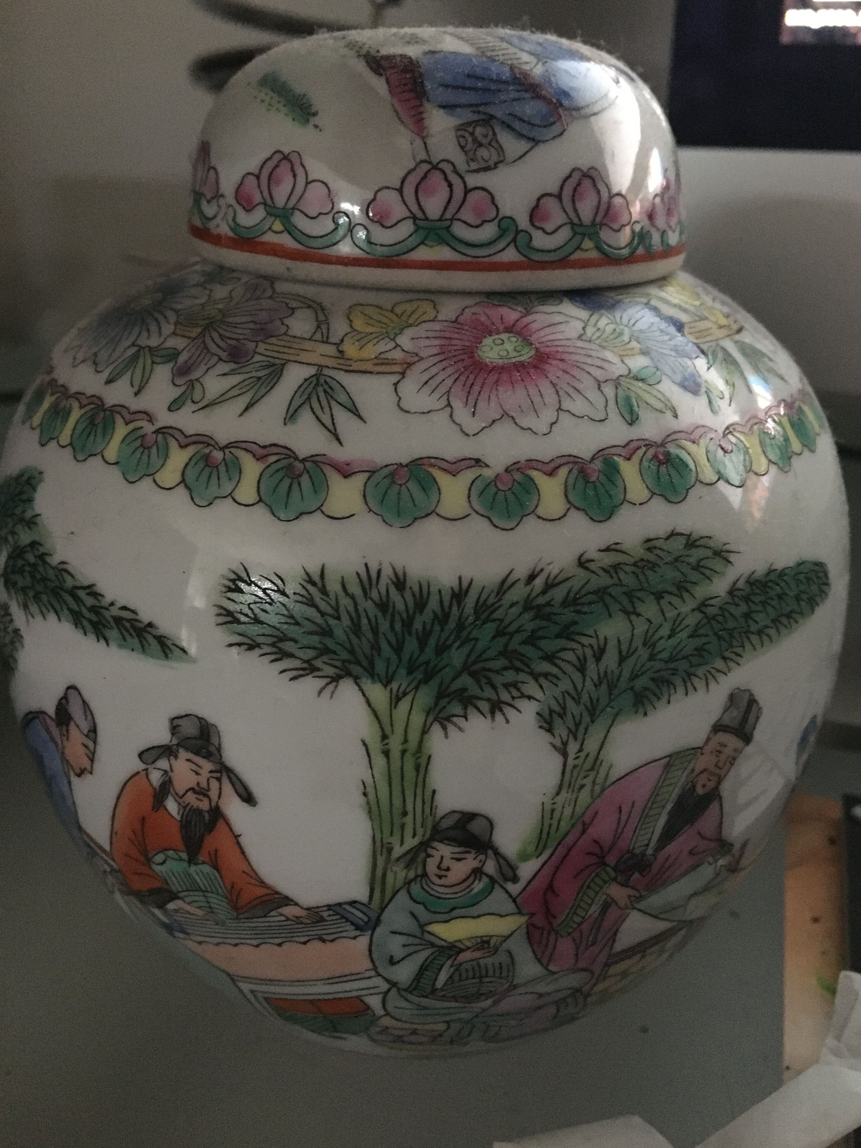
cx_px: 444
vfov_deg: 60.0
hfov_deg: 46.8
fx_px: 995
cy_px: 561
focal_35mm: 30
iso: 500
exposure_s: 1/17
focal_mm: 4.15
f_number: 2.2
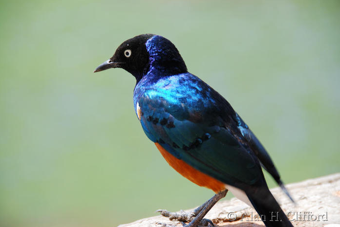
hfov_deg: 6.8
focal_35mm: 302
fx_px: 2852
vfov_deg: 4.6
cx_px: 170
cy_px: 114
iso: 100
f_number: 5.6
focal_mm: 200
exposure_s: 1/200
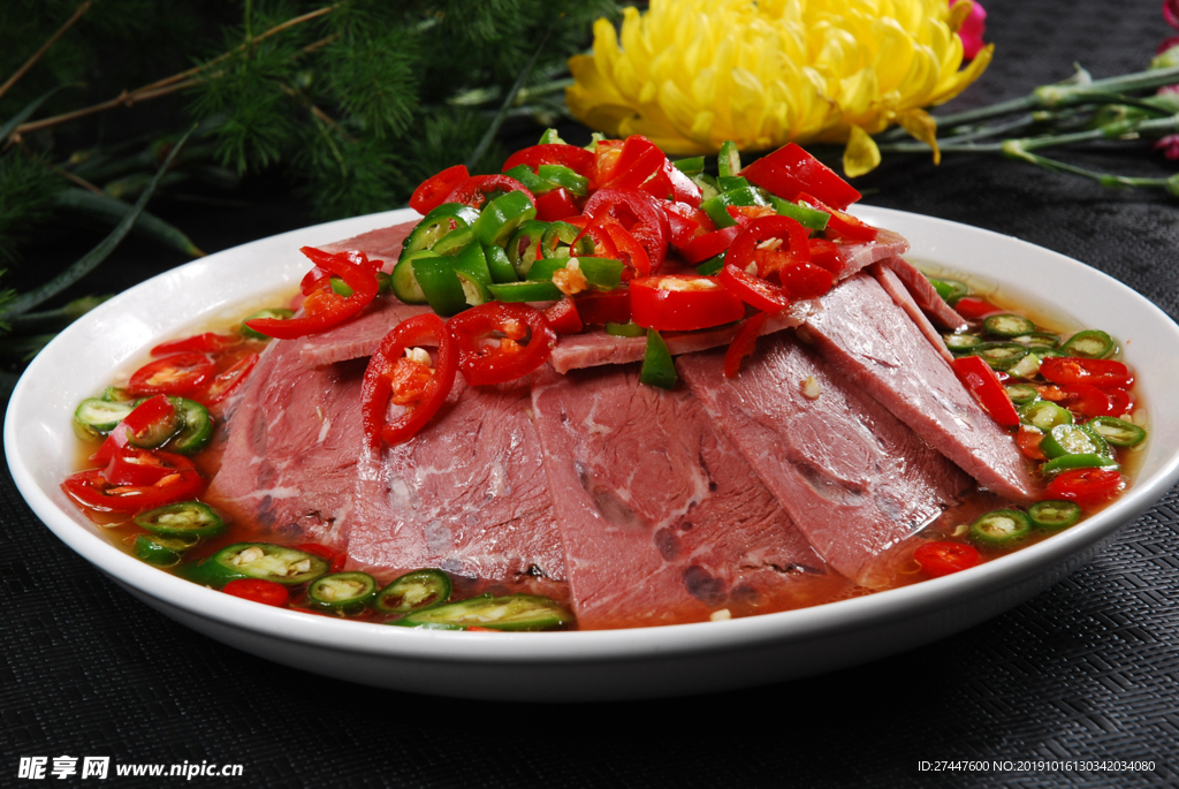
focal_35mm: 105
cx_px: 590
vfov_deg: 13.1
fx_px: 3442
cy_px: 394
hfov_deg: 19.4
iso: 100
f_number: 13
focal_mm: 70
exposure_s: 1/125
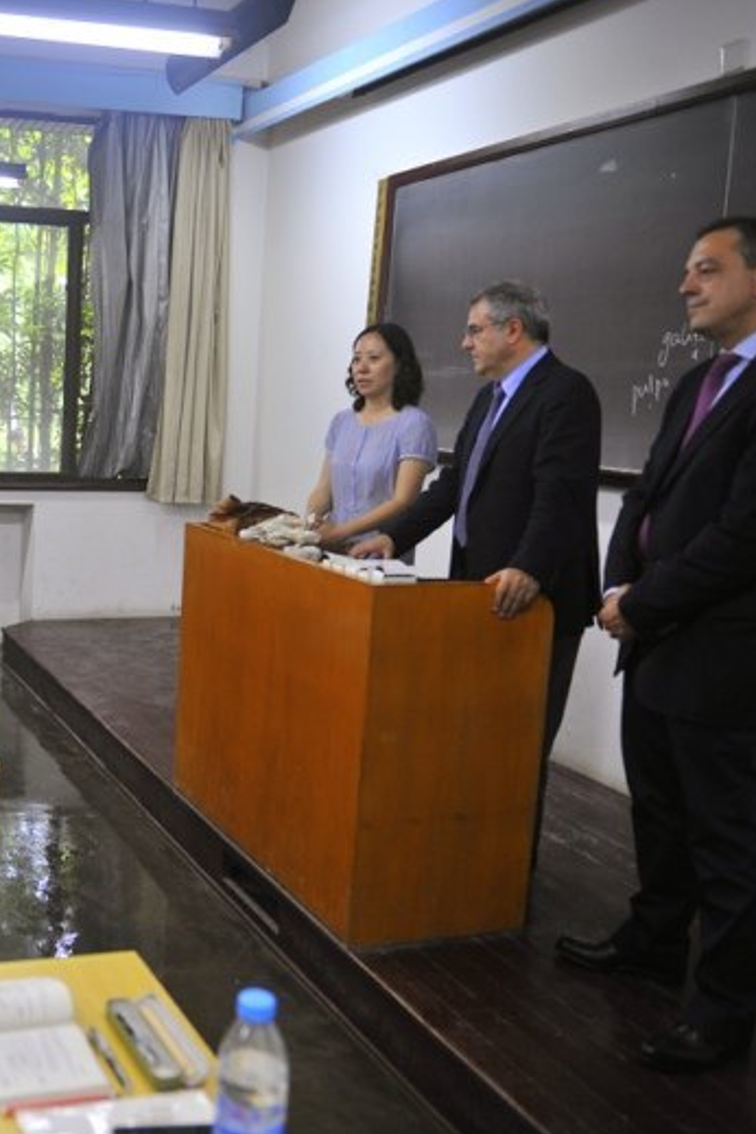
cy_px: 557
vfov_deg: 51.9
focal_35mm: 37
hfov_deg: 33.6
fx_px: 1165
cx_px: 48
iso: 800
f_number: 2.8
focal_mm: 24
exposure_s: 1/125
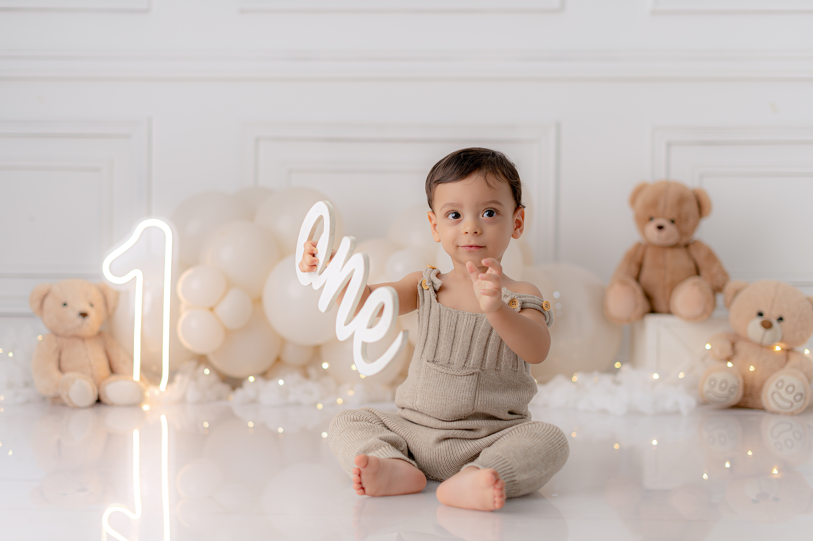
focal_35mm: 50
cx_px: 406
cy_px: 270
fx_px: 1128
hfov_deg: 39.6
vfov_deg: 27.0
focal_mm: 50
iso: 80
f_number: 2
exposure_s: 1/200
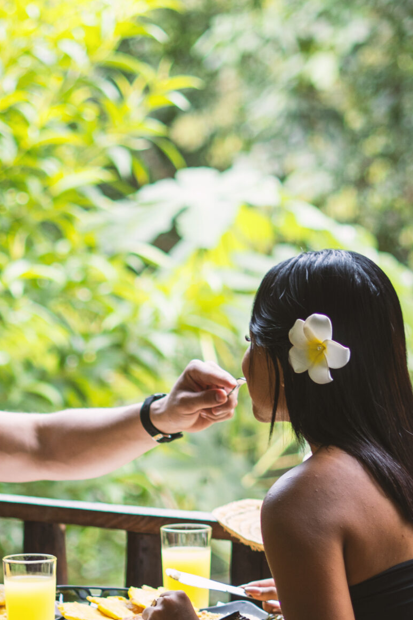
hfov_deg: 8.3
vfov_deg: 12.4
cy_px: 412
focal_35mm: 165
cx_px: 51
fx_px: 2839
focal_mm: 50
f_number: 1.8
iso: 200
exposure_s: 1/125
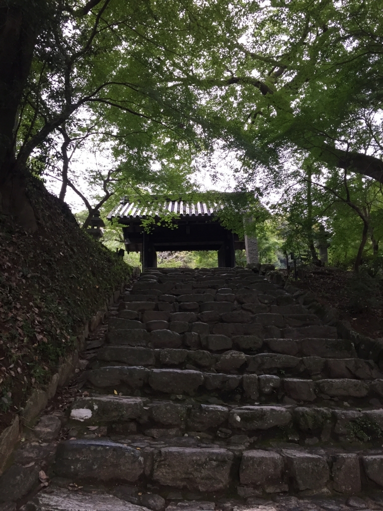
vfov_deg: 61.7
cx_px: 192
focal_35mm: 29
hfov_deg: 48.2
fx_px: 428
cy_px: 256
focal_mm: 4.15
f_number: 2.2
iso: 40
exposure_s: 1/30
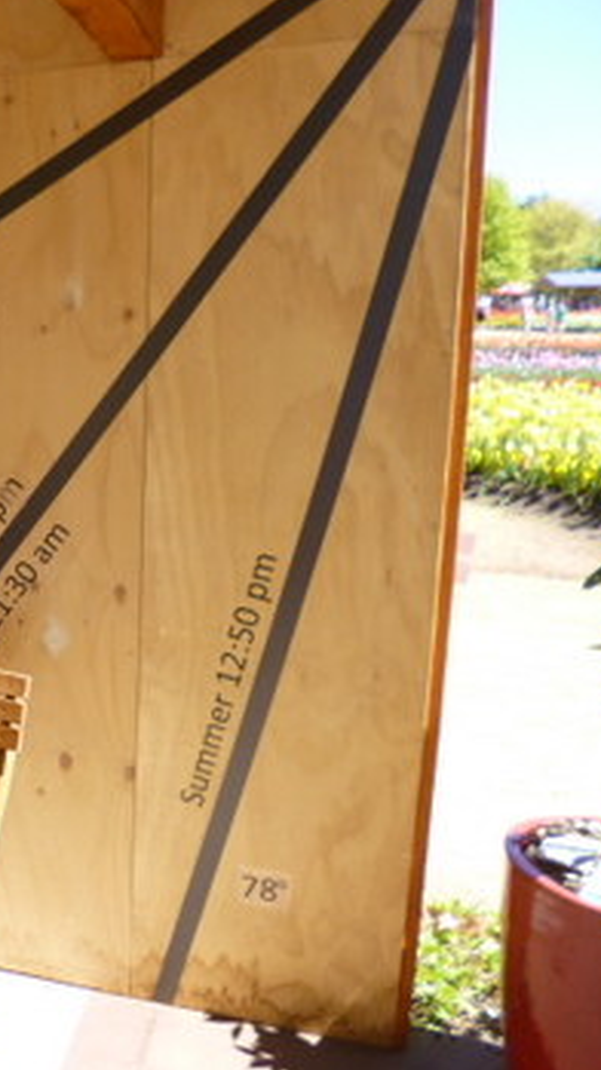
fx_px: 1021
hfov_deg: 29.1
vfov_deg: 55.3
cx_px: -89
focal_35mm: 36
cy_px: 533
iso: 100
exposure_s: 1/320
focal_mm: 4.3
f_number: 2.5
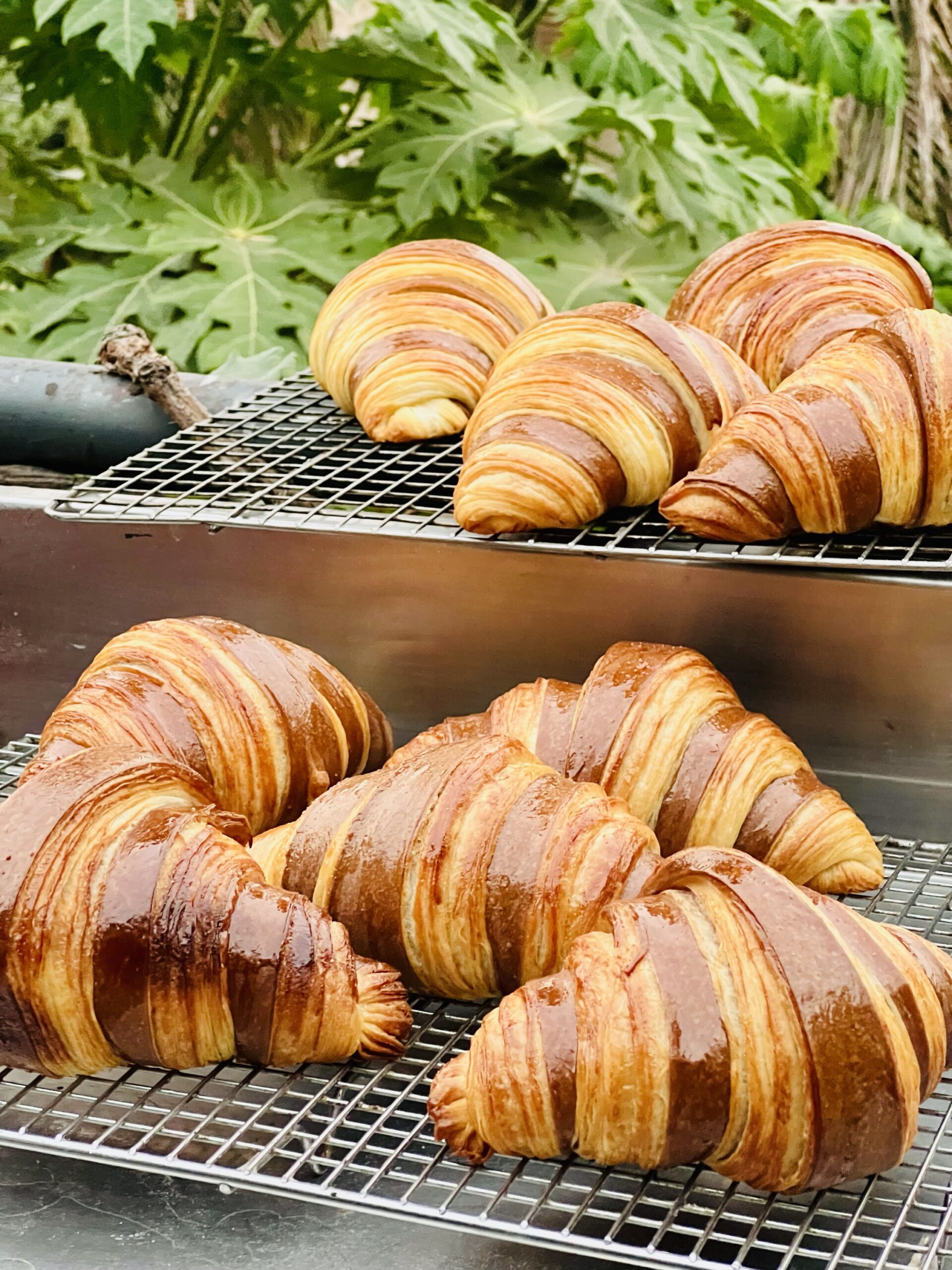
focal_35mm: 77
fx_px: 2824
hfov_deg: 19.1
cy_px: 635
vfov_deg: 25.3
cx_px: 476
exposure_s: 1/42
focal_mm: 9
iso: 800
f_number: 2.8
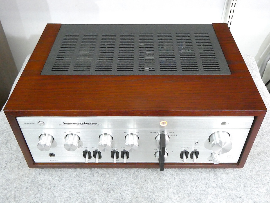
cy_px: 102
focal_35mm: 35
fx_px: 273
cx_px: 135
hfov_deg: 52.6
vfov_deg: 40.7
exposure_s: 1/20
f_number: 5.6
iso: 1600
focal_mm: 6.3
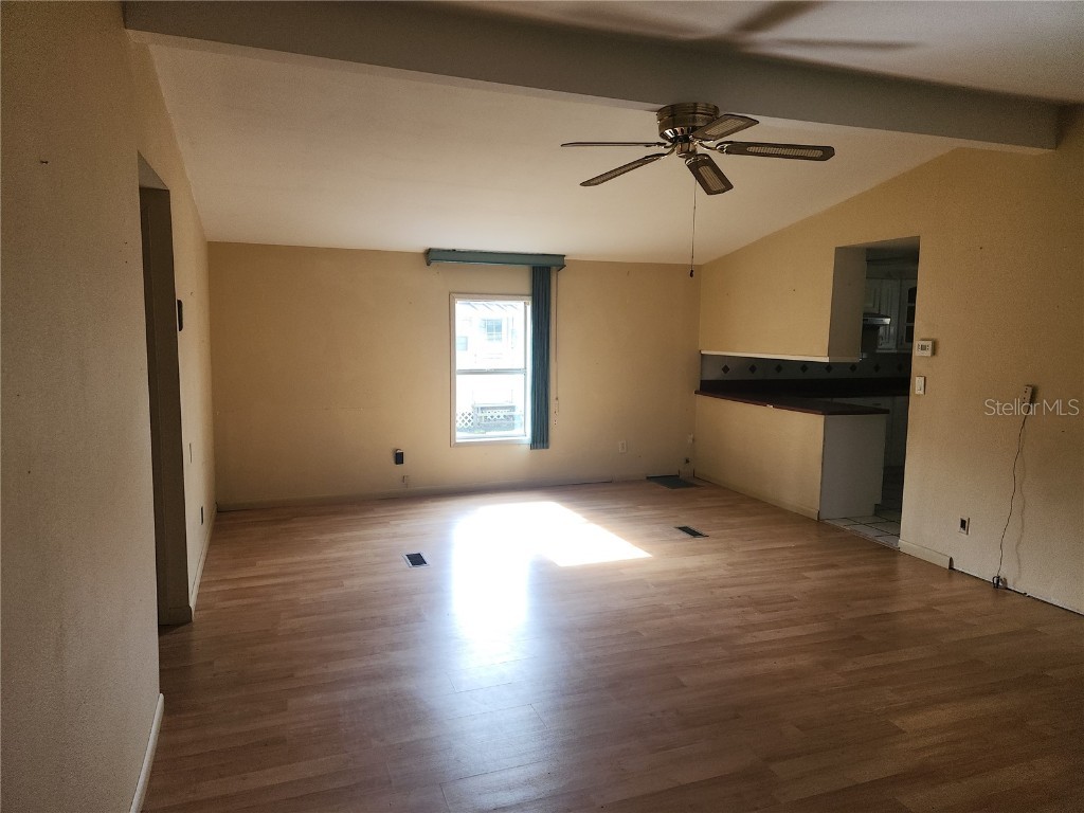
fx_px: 720
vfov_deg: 58.9
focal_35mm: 23
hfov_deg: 73.9
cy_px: 406
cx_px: 542
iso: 64
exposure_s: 1/180
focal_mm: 5.4
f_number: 1.8
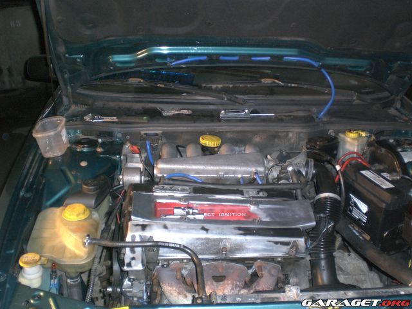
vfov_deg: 37.7
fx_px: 452
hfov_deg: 49.0
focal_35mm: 38
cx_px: 206
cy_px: 154
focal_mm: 6.3
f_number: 3.1
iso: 200
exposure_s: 1/60
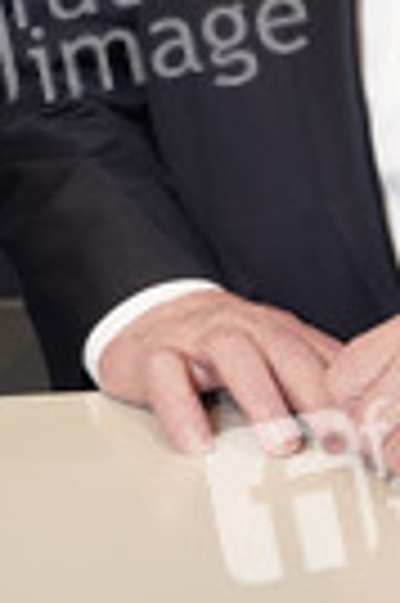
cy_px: -198
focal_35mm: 122
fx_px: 2038
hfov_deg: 10.9
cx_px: 566
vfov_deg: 15.9
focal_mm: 41
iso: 2000
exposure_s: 1/125
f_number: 5.6
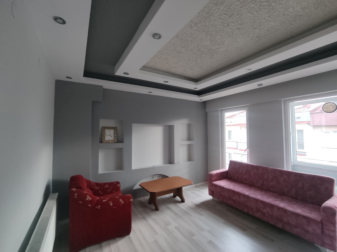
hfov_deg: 98.2
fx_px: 146
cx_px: 168
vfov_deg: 81.7
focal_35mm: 15
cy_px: 126
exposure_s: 1/33
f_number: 2.2
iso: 122
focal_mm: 1.6
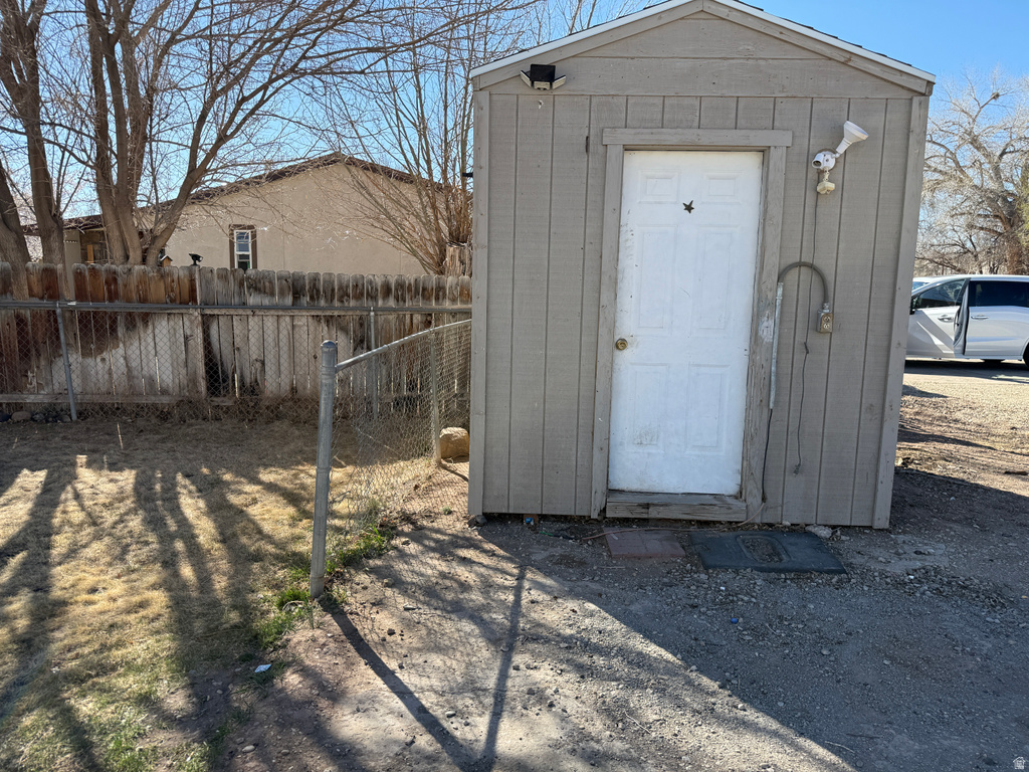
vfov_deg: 56.8
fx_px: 713
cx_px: 514
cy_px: 386
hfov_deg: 71.6
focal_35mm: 24
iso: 80
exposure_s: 1/2053
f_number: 1.78
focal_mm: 6.76
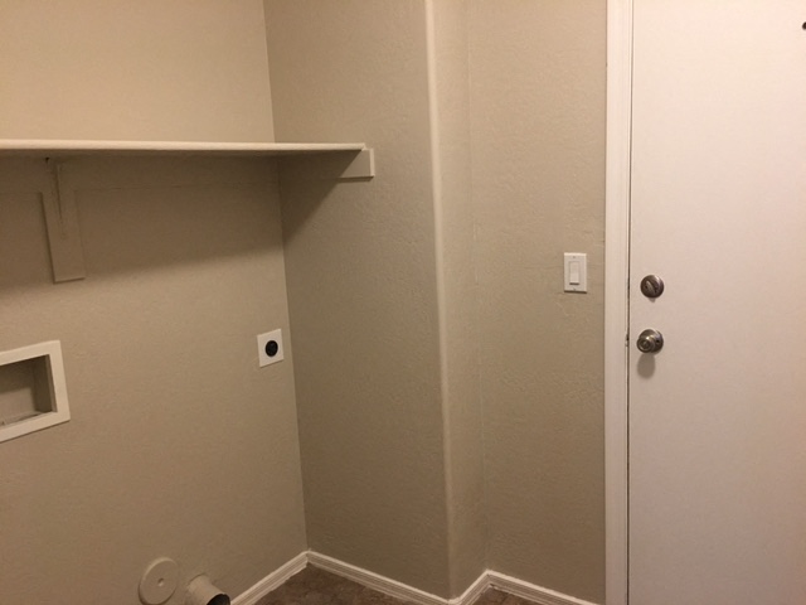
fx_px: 675
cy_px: 302
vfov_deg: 48.2
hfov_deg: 61.7
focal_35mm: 29
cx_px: 403
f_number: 2.2
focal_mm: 4.15
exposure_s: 1/30
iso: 100
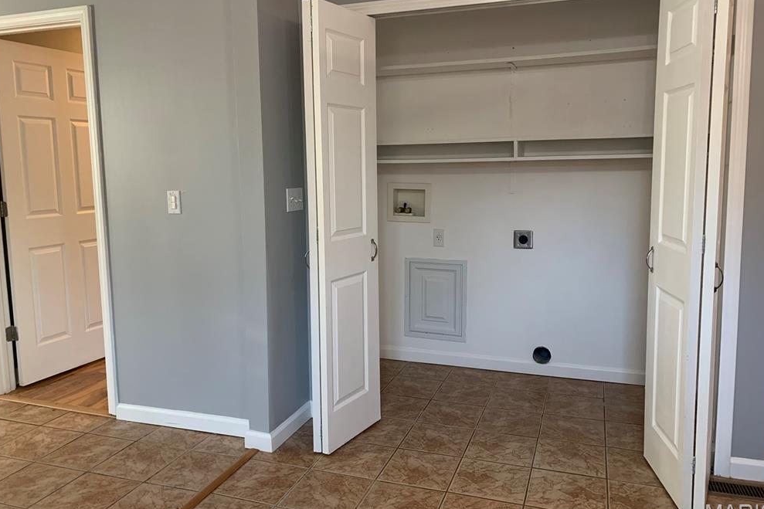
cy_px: 232
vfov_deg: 46.3
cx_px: 387
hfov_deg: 65.5
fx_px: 594
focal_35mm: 28
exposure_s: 1/60
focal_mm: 4.25
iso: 160
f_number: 1.8
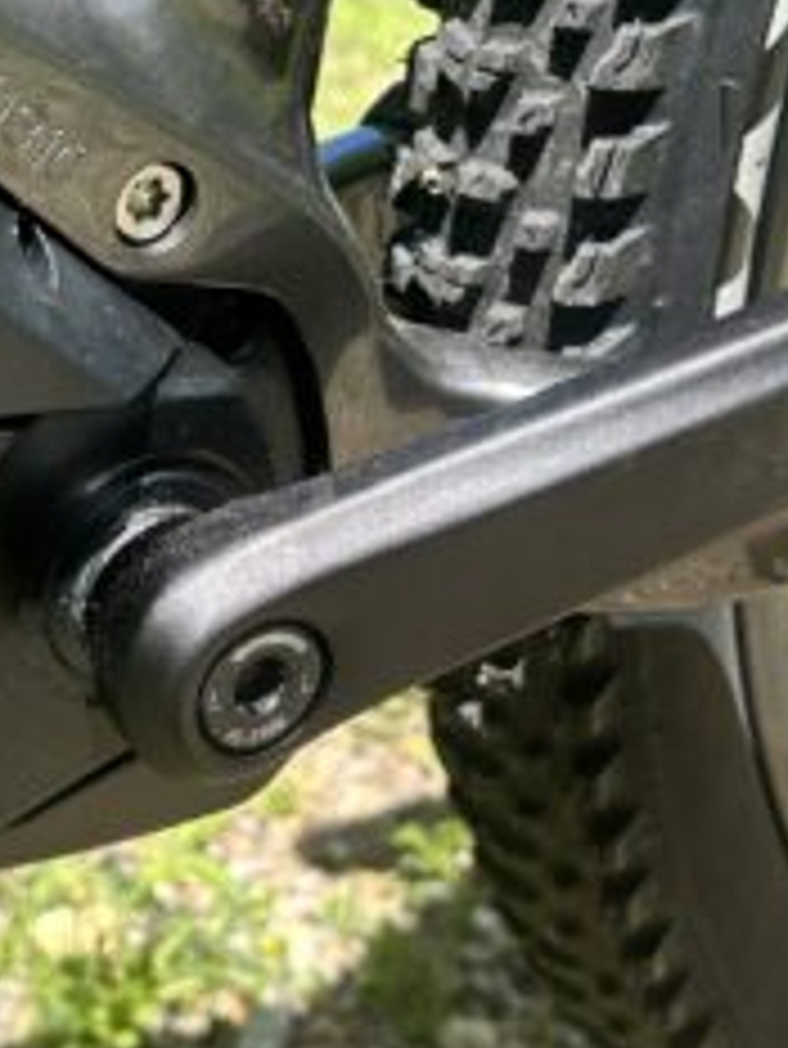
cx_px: 113
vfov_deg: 25.0
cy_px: 407
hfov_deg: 18.7
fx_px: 2365
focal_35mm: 78
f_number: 1.5
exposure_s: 1/1511
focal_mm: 5.7
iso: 50
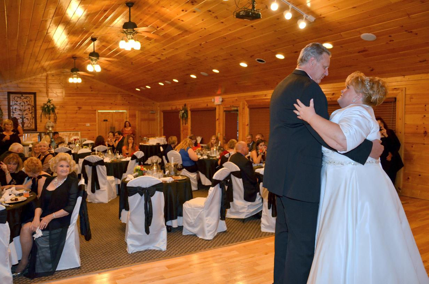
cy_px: 142
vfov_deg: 47.7
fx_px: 321
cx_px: 214
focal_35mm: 27
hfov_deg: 67.5
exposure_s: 1/60
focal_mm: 18
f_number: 4
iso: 800
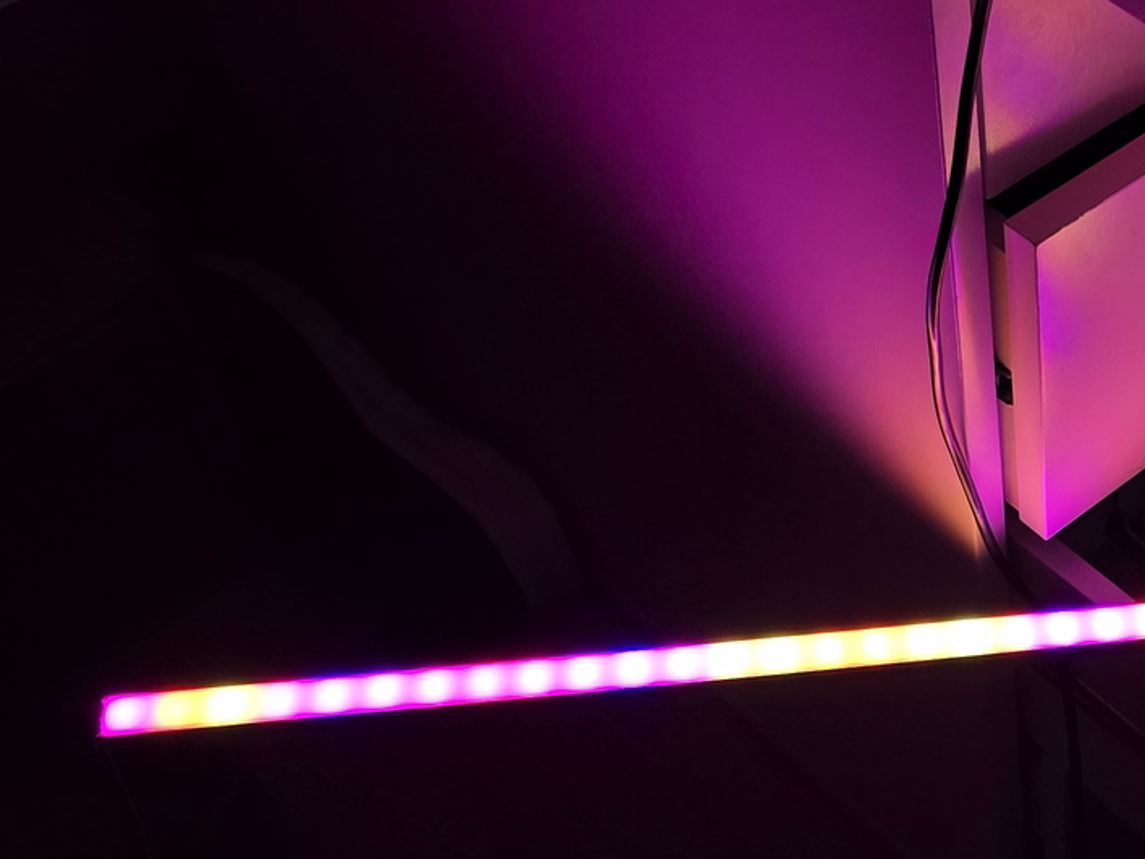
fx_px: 2150
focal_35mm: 65
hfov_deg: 27.6
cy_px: 508
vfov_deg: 22.6
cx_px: 1213
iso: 125
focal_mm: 6.3
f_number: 1.7
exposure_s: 1/180
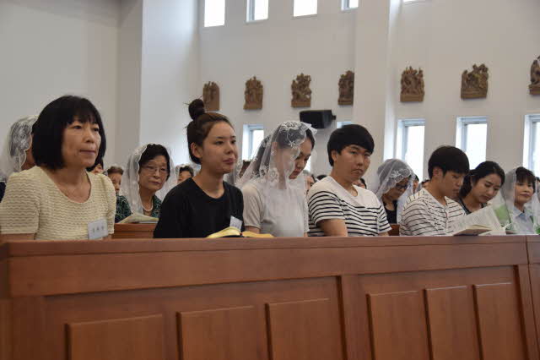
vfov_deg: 21.5
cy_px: 180
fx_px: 944
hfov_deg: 31.9
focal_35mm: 63
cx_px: 270
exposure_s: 1/80
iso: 400
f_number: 4.5
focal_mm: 42
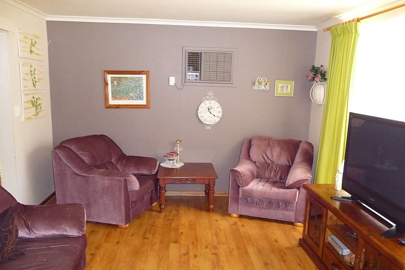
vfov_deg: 43.5
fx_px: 337
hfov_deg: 61.9
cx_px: 205
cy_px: 154
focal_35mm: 30
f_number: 3.3
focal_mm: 4.7
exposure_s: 1/30
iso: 500
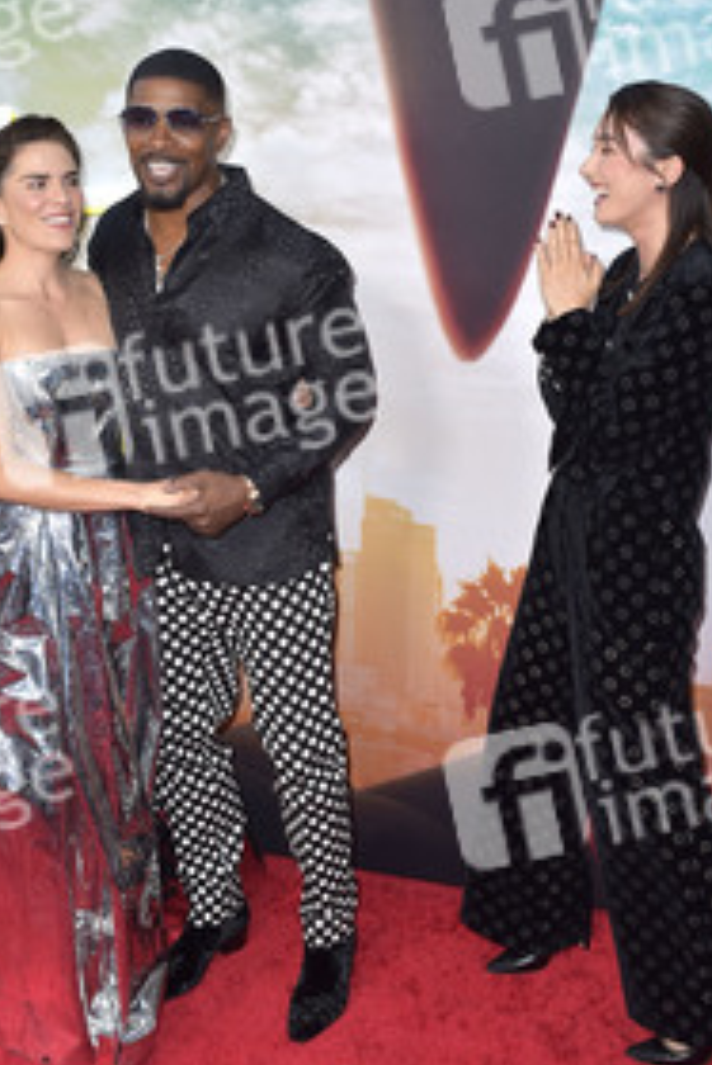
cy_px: 590
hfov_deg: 33.4
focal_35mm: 40
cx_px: 295
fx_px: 1185
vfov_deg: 48.4
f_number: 5.6
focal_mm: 28
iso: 640
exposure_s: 1/250
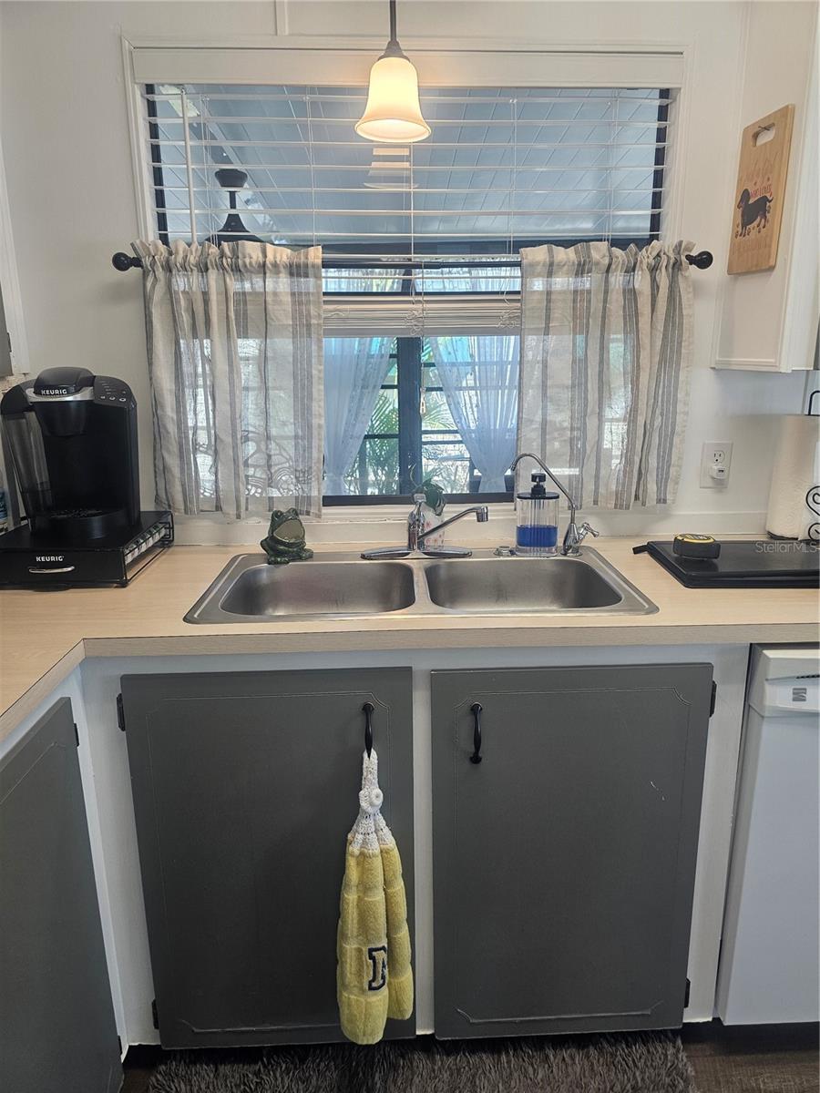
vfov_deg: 73.9
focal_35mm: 23
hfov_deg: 58.9
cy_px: 546
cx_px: 410
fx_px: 726
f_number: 1.7
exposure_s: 1/120
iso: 125
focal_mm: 6.3
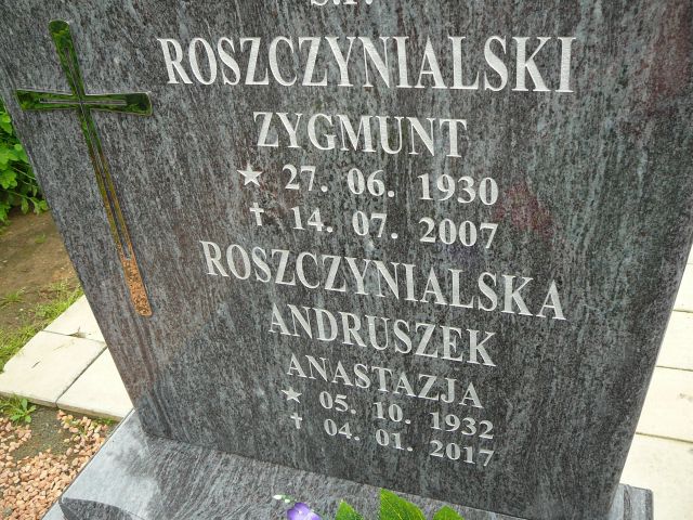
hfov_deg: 52.6
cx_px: 346
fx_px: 701
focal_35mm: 35
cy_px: 260
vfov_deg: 40.7
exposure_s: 1/250
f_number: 2.8
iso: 80
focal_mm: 5.2
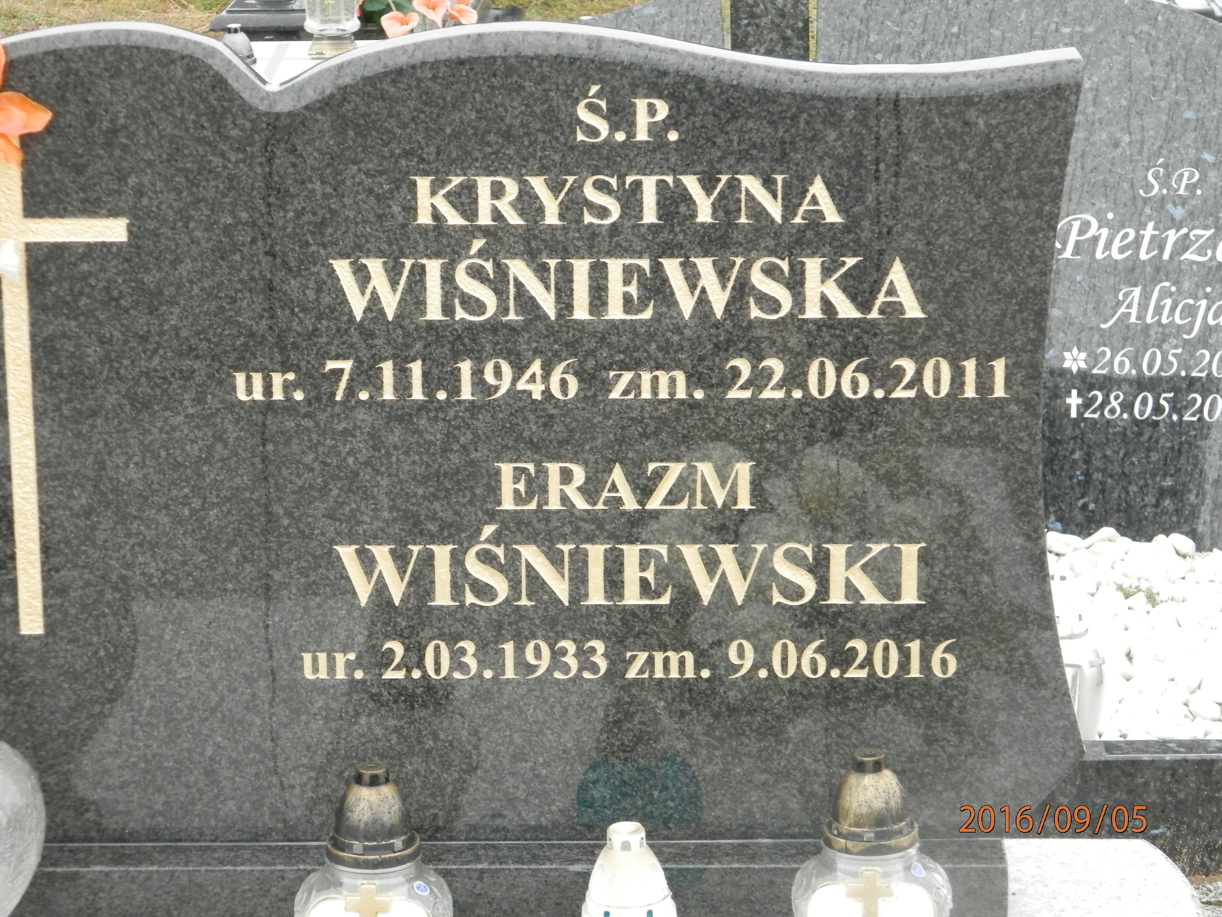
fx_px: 3742
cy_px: 458
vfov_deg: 14.0
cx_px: 611
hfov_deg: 18.5
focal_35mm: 106
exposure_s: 1/100
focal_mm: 19
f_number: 4.5
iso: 200
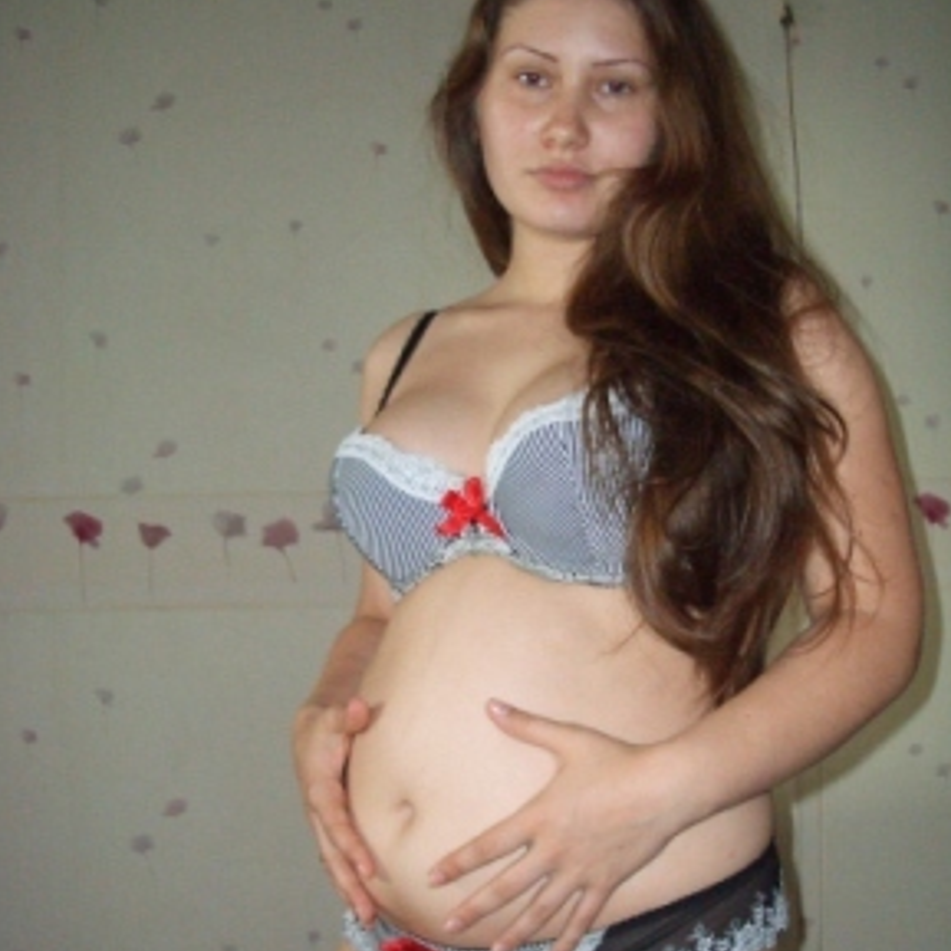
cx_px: 540
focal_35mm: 48
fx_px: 1492
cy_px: 582
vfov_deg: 35.2
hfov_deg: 35.3
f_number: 2.6
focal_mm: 5.8
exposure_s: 1/60
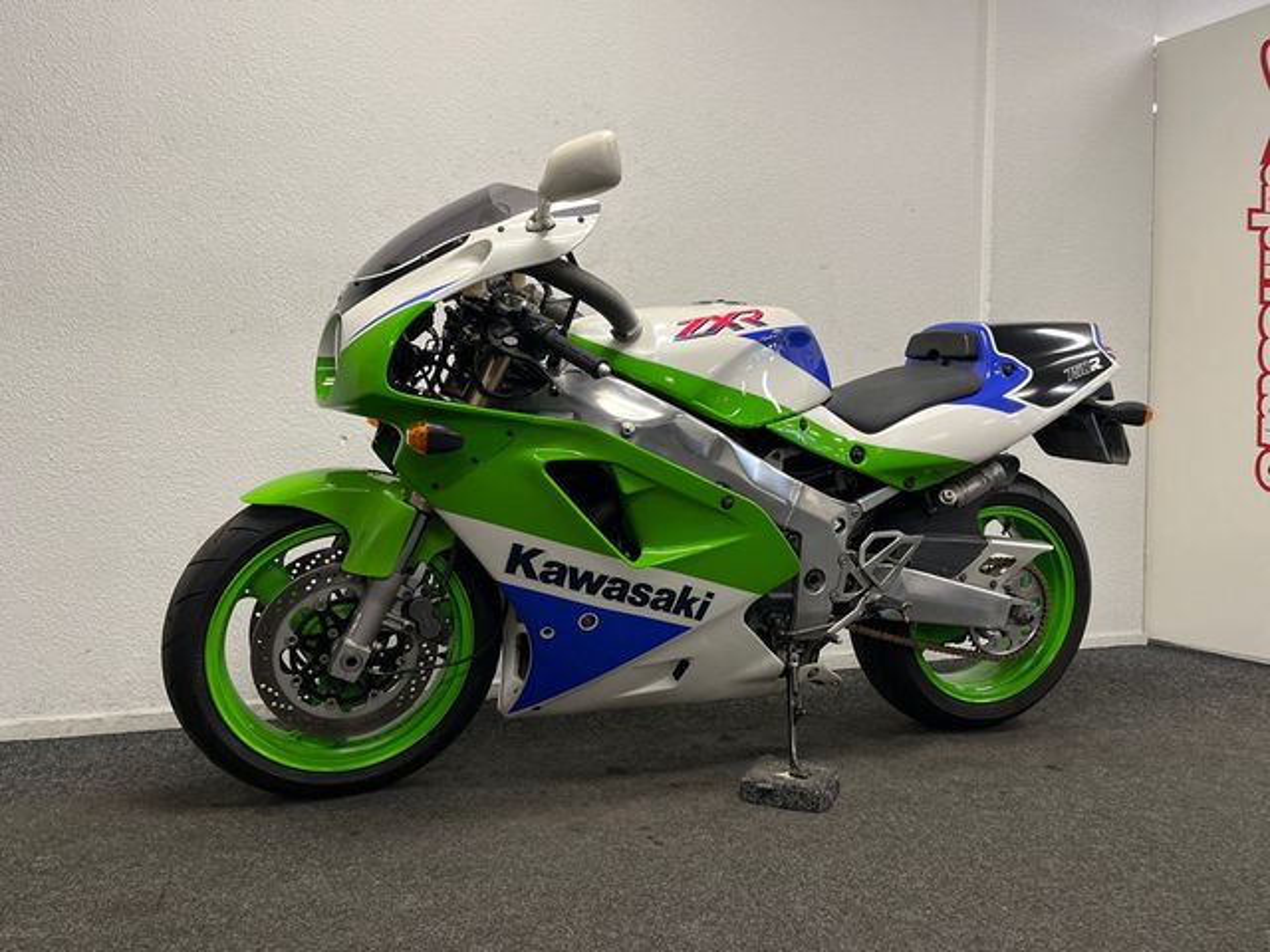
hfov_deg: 67.3
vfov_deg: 53.1
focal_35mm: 26
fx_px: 954
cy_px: 476
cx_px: 635
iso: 125
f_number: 1.6
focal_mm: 5.1
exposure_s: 1/100
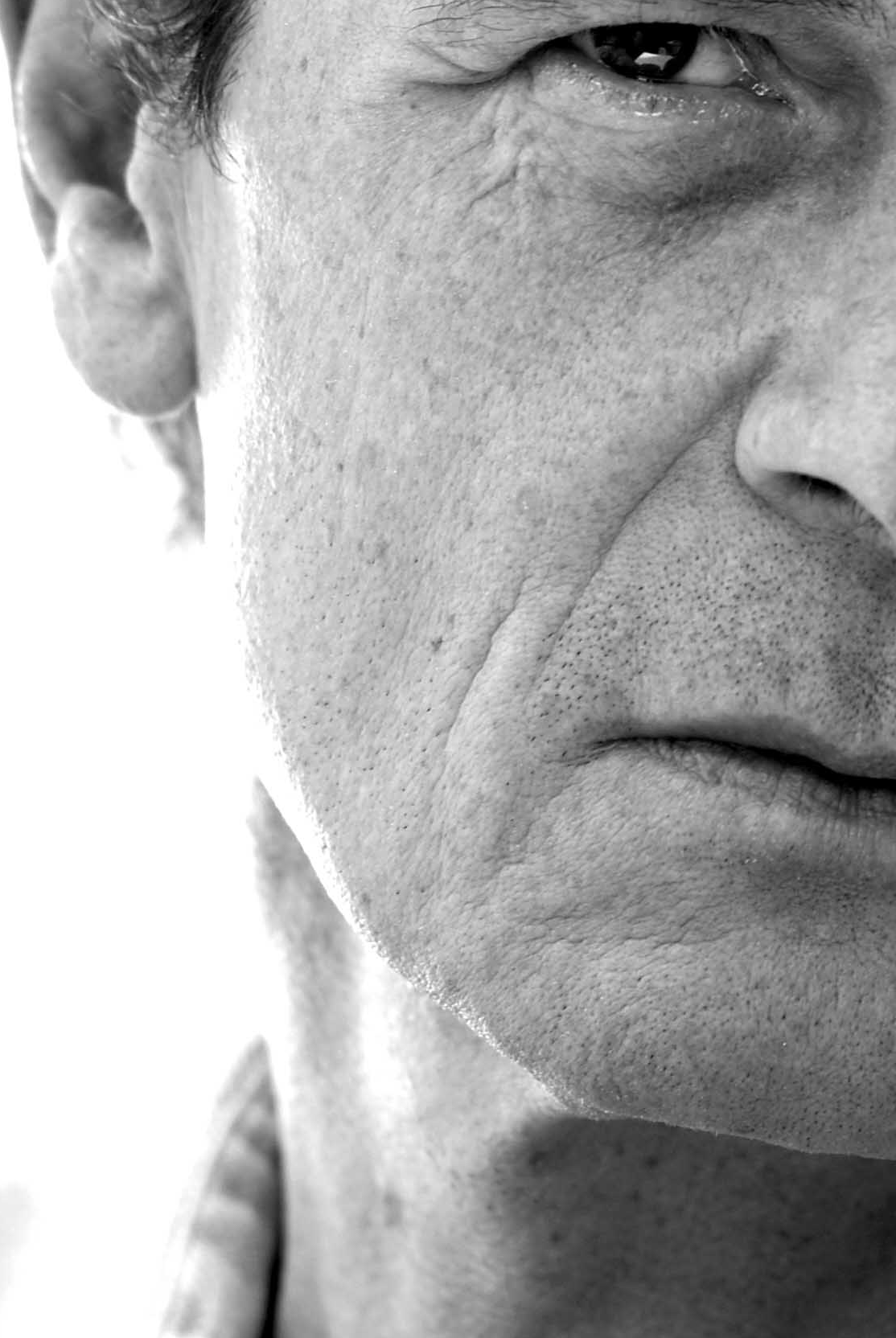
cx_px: 825
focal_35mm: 349
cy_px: 214
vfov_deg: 5.9
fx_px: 12991
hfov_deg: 3.9
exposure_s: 1/100
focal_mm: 100
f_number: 3.5
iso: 100
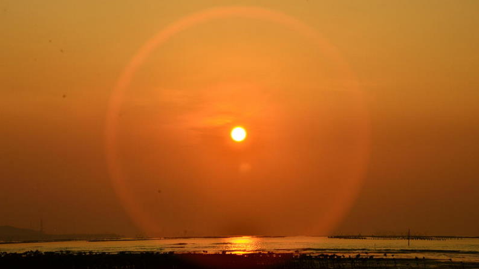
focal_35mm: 111
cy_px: 131
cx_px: 241
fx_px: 1409
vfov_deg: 10.9
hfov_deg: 19.3
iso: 200
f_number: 22
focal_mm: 70
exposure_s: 1/320
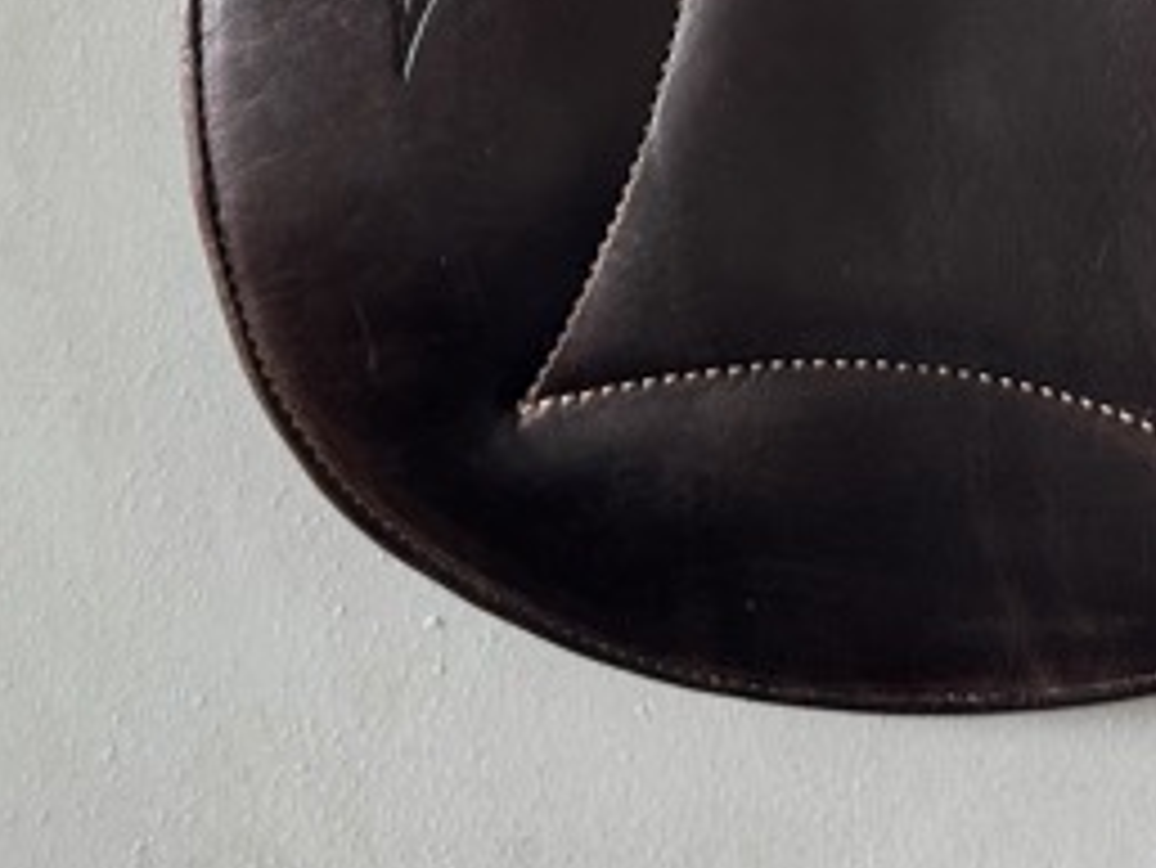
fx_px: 2806
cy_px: -528
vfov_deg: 15.8
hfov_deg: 23.3
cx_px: 607
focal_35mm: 84
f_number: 1.78
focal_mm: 6.76
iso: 250
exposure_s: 1/60
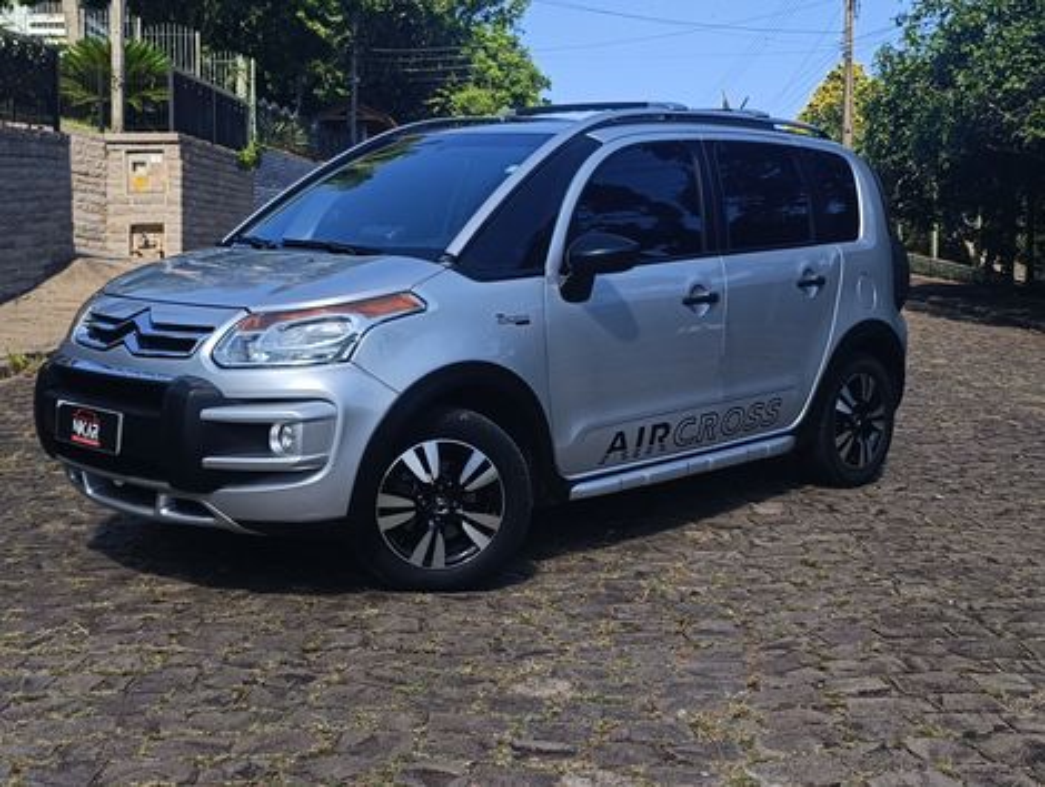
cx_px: 522
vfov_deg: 53.2
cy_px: 394
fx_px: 786
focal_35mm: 26
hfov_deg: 67.2
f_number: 1.5
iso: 57
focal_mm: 4.94
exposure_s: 1/1497
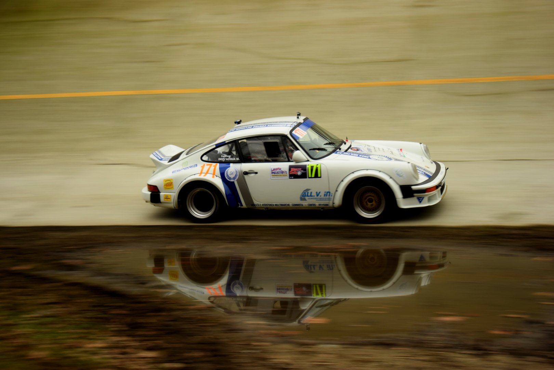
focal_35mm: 68
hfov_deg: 29.9
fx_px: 1039
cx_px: 277
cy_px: 185
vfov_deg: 20.2
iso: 110
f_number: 5.6
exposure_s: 1/100
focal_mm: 45
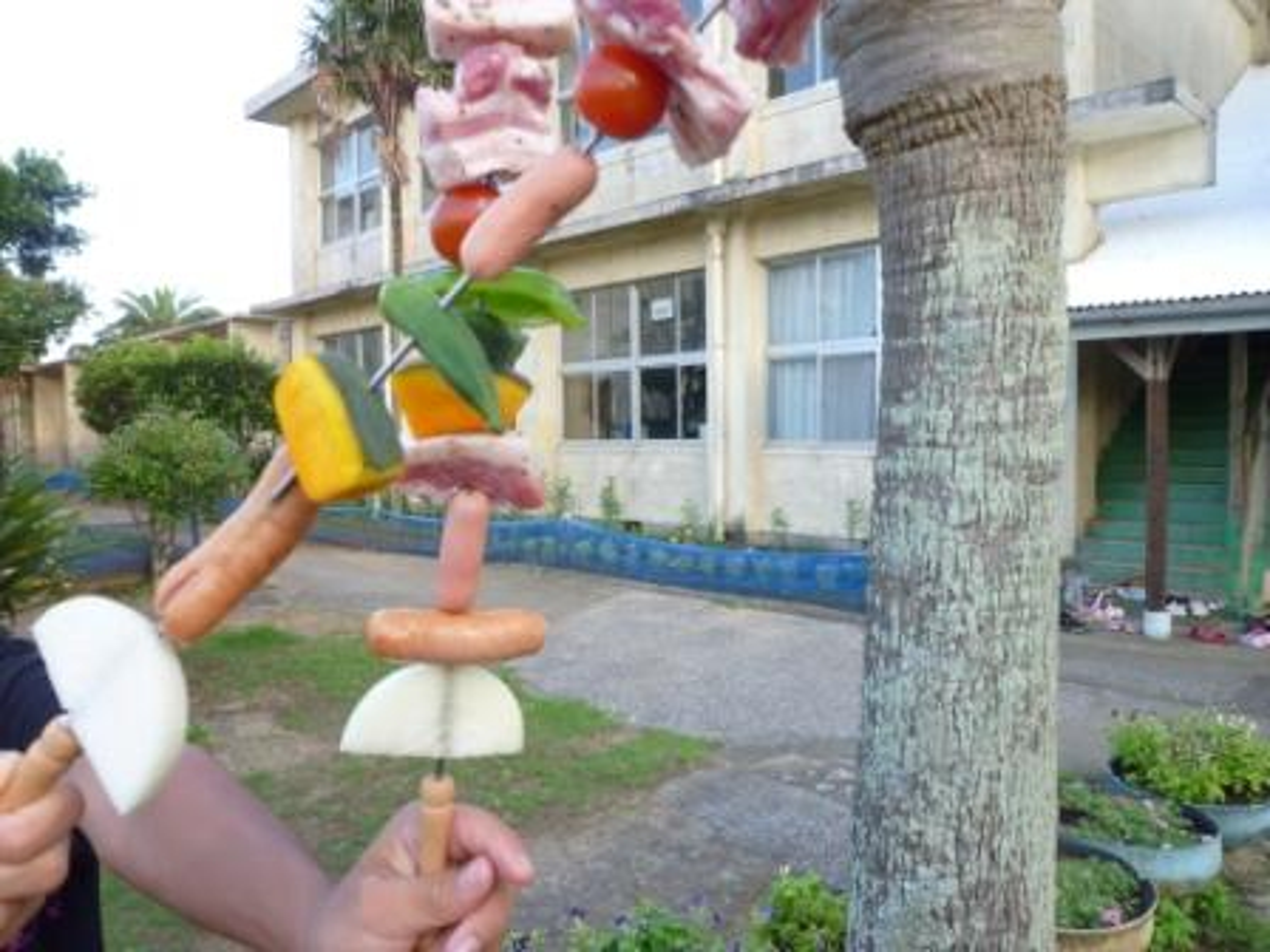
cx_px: 635
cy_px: 476
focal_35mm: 25
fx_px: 917
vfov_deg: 54.9
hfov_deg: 69.4
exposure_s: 1/80
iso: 80
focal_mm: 4.5
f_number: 2.8
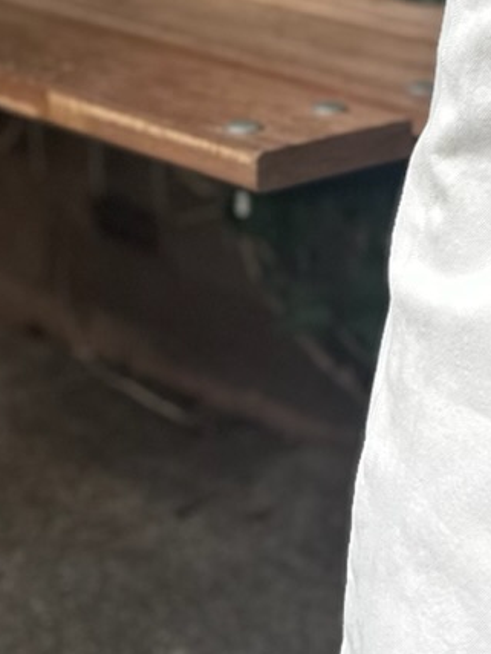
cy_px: 37
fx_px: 2172
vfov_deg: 16.8
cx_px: 932
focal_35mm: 115
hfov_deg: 11.7
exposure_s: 1/100
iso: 80
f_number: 1.78
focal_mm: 6.86
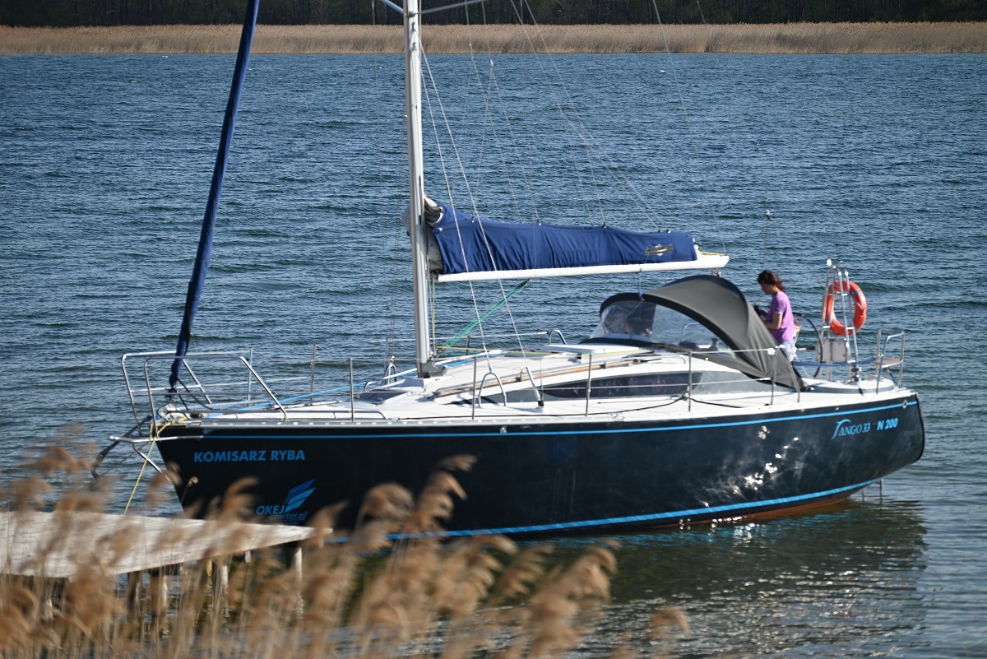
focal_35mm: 165
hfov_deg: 12.4
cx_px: 494
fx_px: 4525
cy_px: 330
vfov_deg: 8.3
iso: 160
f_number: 5.6
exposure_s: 1/1000
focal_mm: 165
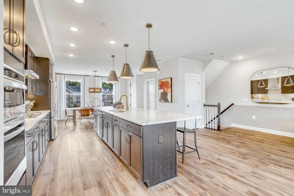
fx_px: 131
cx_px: 147
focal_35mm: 16
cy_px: 98
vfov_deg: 73.7
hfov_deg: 96.7
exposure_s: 1/13
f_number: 7.1
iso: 1250
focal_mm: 16
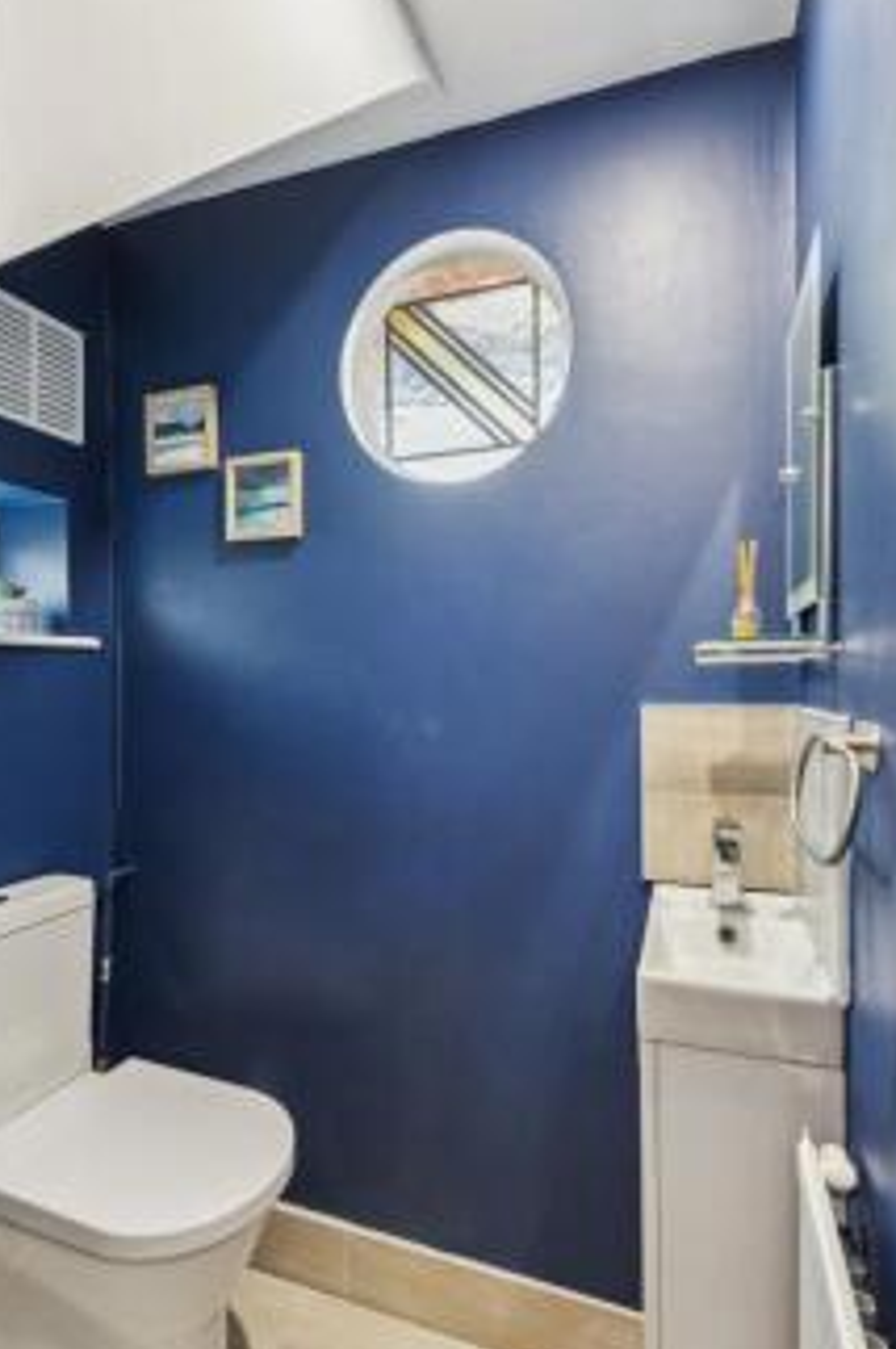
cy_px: 685
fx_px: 711
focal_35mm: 19
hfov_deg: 64.4
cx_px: 450
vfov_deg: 87.0
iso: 320
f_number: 9
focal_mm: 14
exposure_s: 1/4
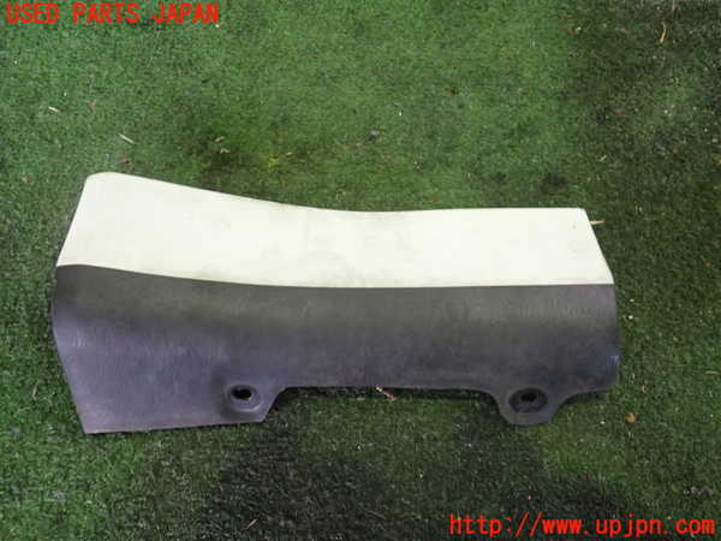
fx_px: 625
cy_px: 270
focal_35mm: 30
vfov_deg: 46.8
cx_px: 360
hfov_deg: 60.0
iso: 400
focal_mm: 5.4
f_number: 2.3
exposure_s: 1/30
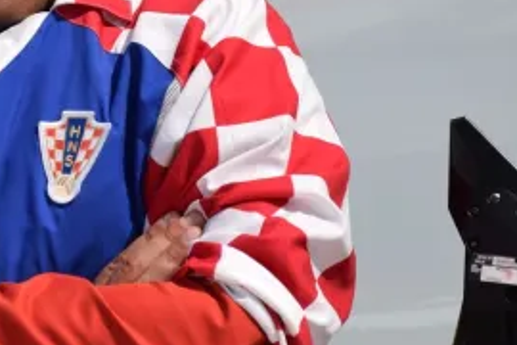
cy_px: 22
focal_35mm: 443
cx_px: -65
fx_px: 6367
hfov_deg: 4.6
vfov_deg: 3.1
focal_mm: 105
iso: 100
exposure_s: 1/640
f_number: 6.3
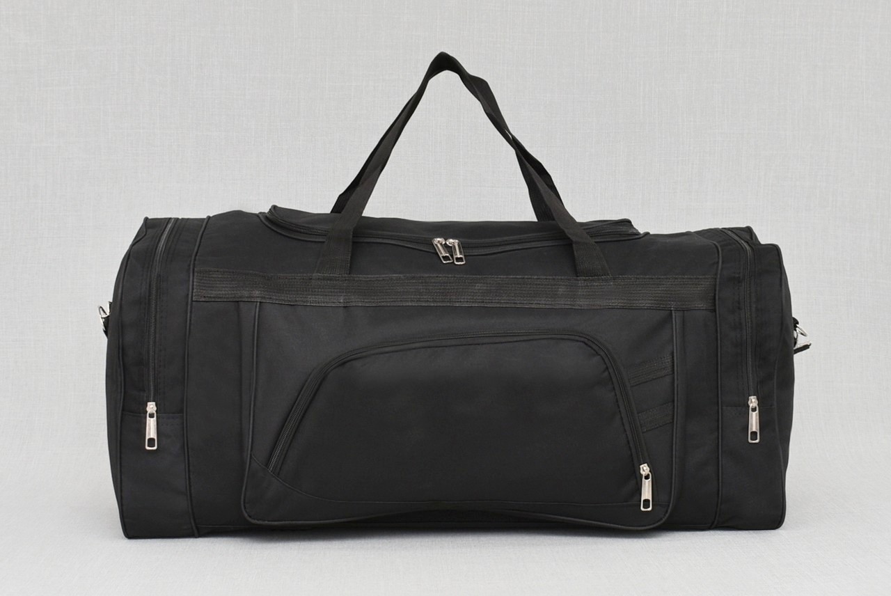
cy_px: 298
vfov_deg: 35.6
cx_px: 446
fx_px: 929
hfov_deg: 51.2
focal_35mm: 38
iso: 100
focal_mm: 25
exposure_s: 1/60
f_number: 5.6
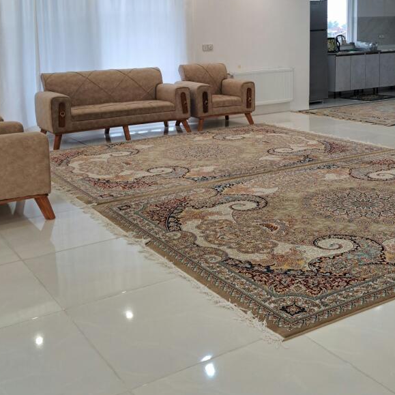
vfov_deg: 37.8
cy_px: 126
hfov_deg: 38.3
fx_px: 568
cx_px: 220
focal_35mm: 44
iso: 50
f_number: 1.8
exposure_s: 1/50
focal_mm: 5.23
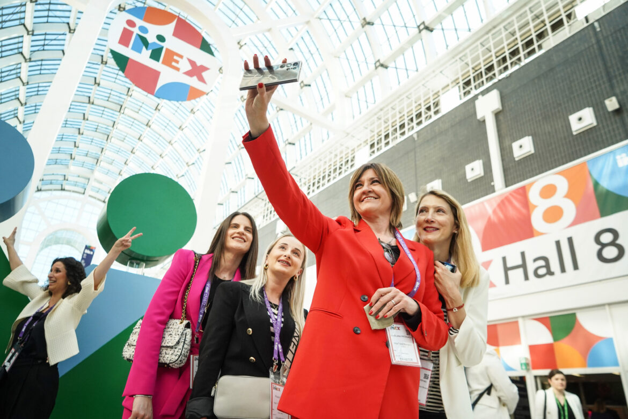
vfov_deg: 53.1
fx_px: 419
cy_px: 210
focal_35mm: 24
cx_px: 314
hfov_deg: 73.7
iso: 2500
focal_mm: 24
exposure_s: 1/1600
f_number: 4
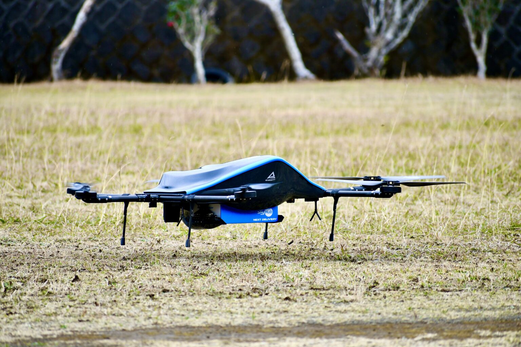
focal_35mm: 375
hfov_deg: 5.5
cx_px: 260
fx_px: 5427
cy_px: 174
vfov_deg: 3.7
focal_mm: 250
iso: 800
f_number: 6
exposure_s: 1/500
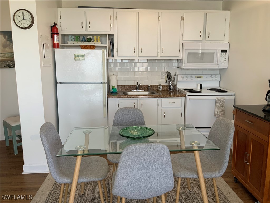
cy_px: 102
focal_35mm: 29
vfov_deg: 48.2
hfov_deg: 61.7
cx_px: 135
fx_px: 226
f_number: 1.8
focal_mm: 3
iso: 64
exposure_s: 1/120
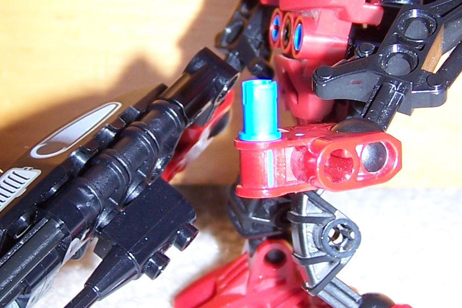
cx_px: 221
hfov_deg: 18.4
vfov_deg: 12.3
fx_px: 1425
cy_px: 107
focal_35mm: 111
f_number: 2.8
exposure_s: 1/60
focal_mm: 6.3
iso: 80
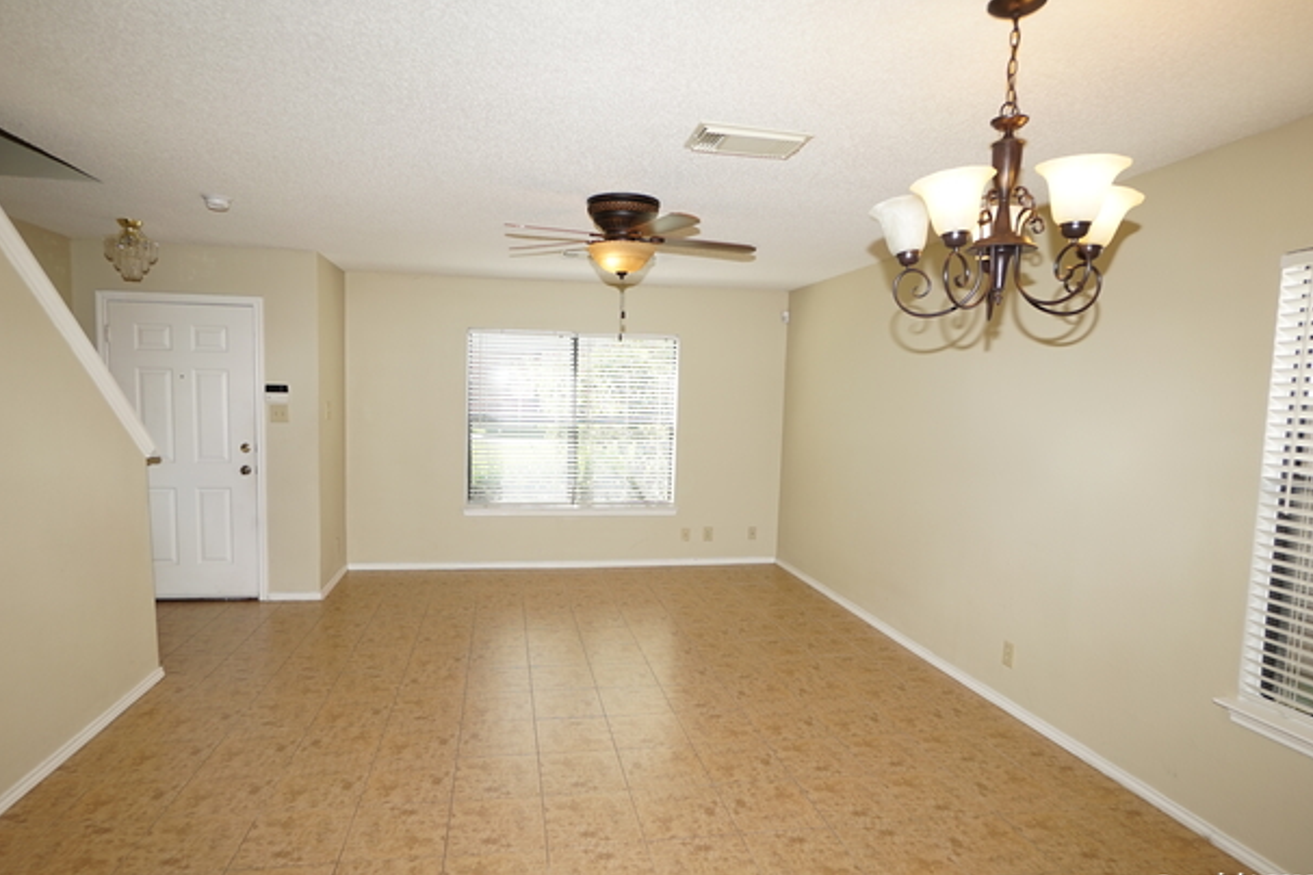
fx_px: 693
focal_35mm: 19
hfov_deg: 86.9
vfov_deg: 64.5
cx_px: 628
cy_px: 456
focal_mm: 12
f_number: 4.5
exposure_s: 1/60
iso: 100
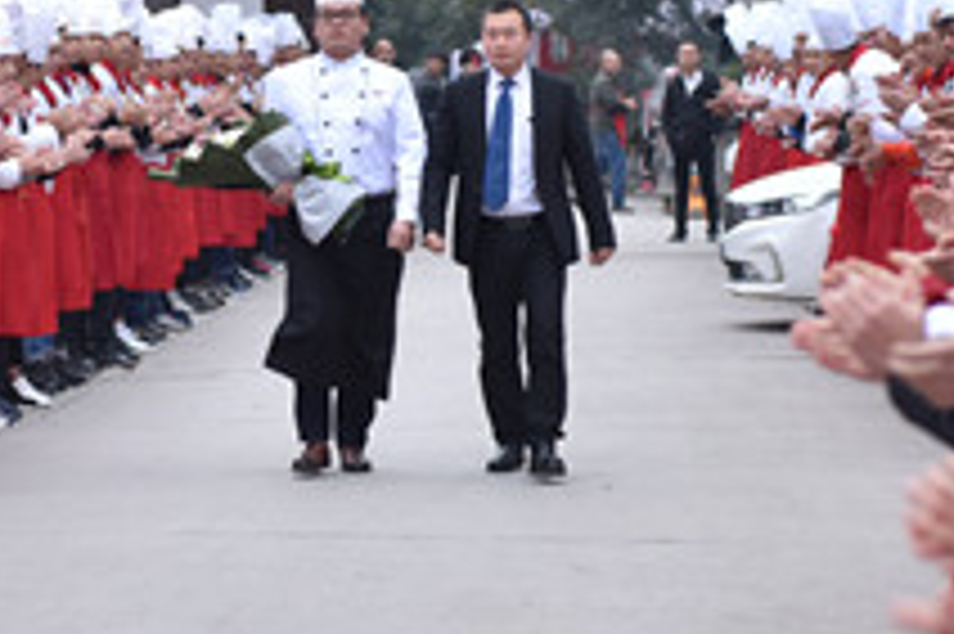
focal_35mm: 198
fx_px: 5243
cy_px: 283
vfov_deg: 6.9
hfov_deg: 10.4
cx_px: 342
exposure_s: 1/160
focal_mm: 70
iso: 800
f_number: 2.8
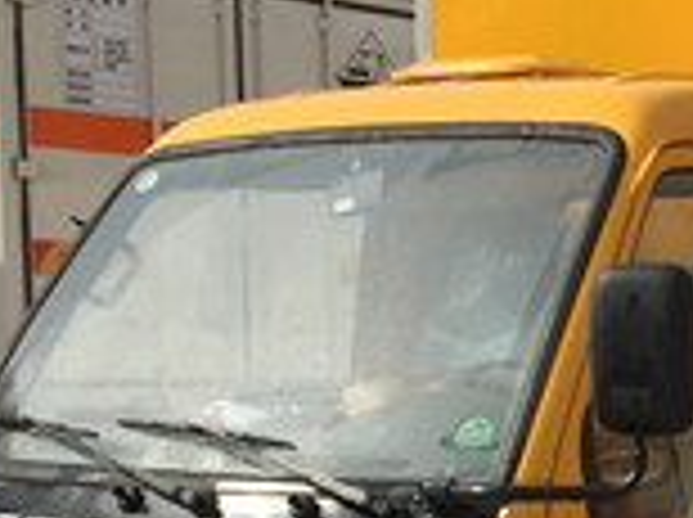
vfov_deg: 11.5
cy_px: 610
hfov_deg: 15.2
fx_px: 2519
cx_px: 796
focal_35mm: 126
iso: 32
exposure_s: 1/2198
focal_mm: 4.15
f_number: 2.2
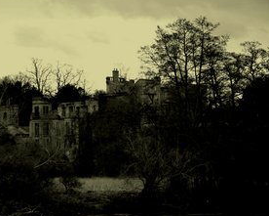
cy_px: 113
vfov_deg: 11.2
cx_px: 96
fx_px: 1099
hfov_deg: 13.9
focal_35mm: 138
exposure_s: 1/200
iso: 400
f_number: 4.5
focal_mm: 70
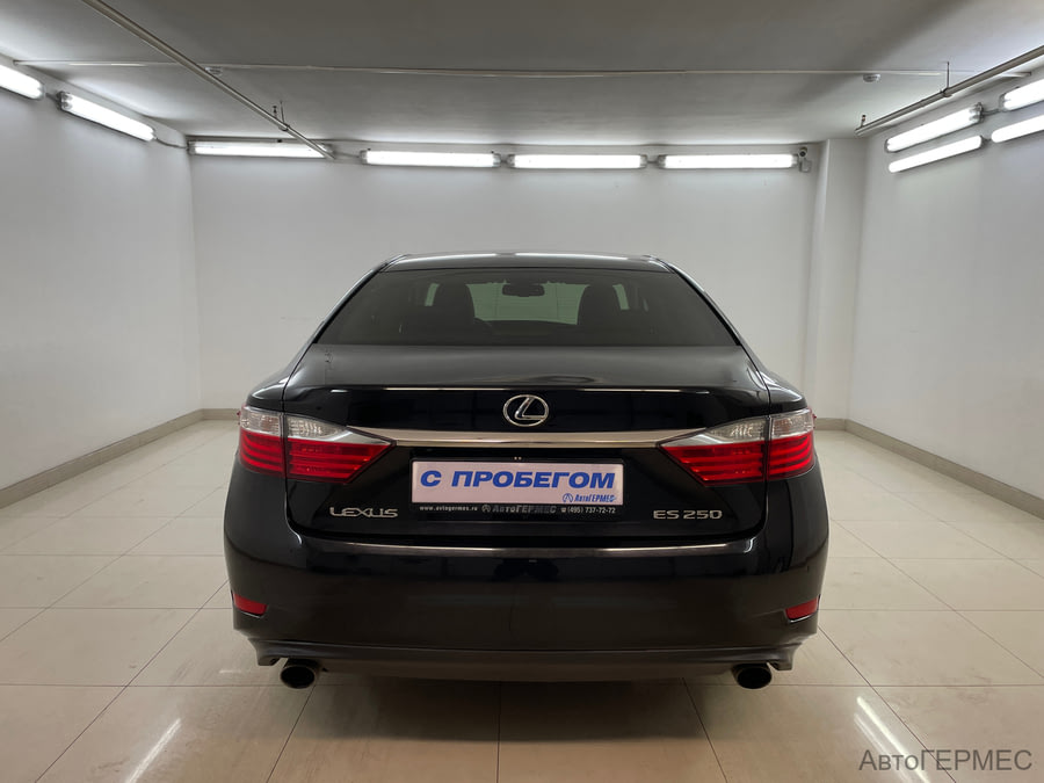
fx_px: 784
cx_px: 522
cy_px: 392
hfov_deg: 67.3
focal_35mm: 26
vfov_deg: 53.1
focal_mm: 4.2
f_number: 1.6
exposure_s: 1/100
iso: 50
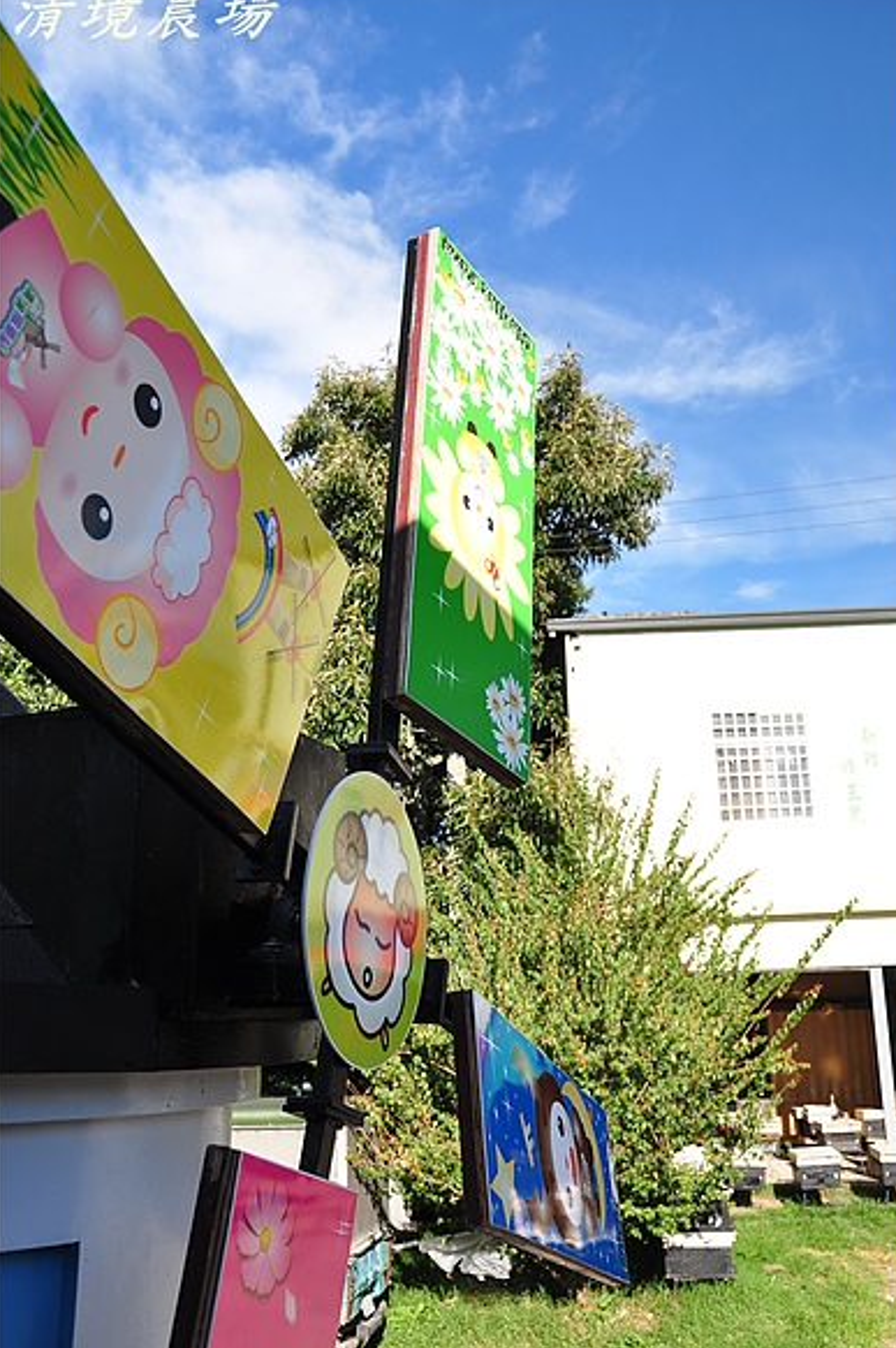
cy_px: 672
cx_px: 457
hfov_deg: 38.8
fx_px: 1272
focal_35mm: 34
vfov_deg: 55.8
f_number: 6.3
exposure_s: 1/200
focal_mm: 22
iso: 200
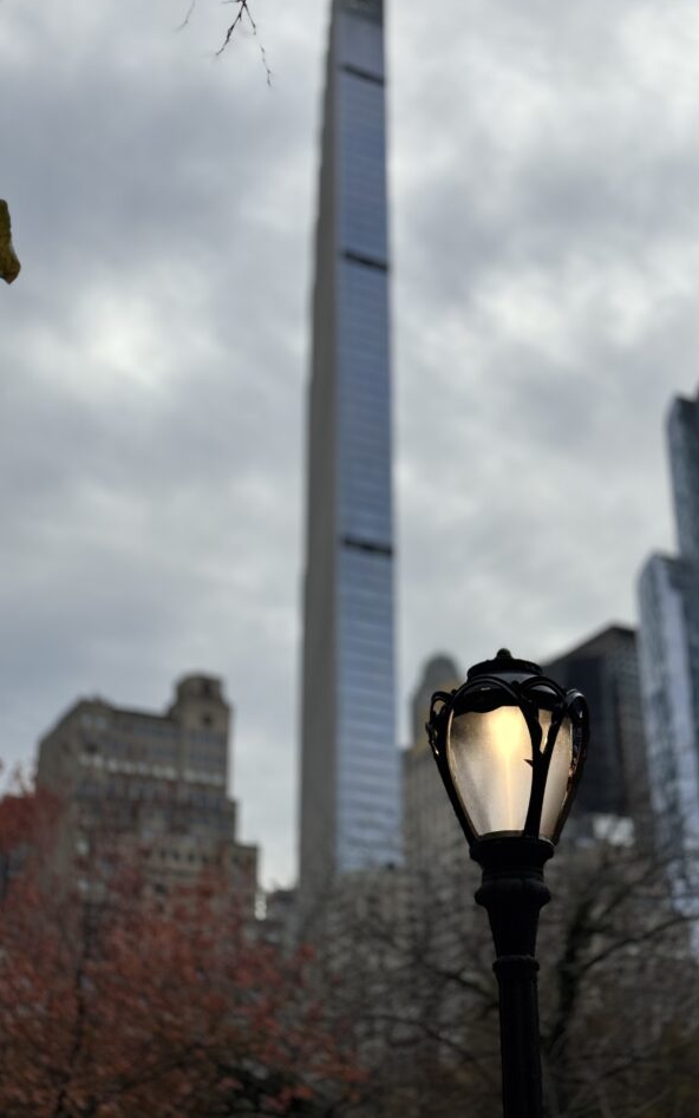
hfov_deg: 23.5
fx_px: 1676
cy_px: 535
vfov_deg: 36.9
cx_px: 436
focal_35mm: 55
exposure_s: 1/4608
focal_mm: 6.76
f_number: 1.78
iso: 64
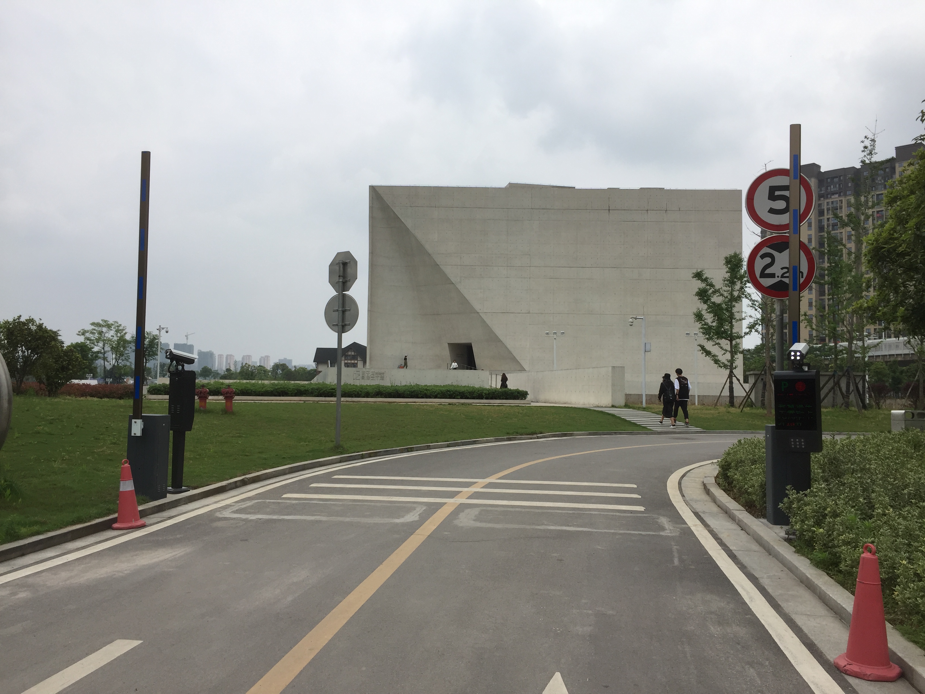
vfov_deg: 48.2
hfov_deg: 61.7
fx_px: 775
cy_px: 347
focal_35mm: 29
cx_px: 462
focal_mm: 4.15
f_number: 2.2
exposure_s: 1/2326
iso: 32
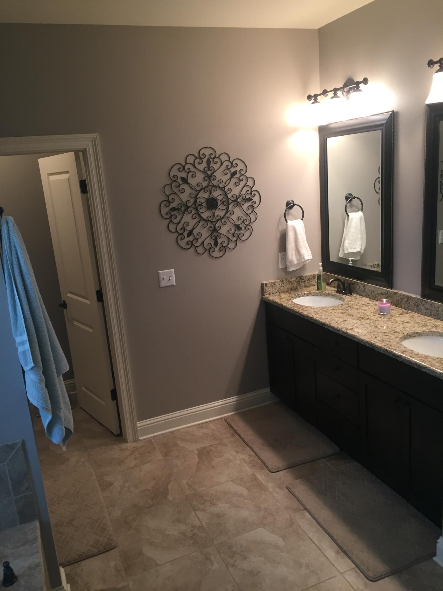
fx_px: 495
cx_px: 222
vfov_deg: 61.7
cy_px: 296
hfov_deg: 48.2
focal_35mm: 29
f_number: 2.2
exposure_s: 1/30
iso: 80
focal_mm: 4.15
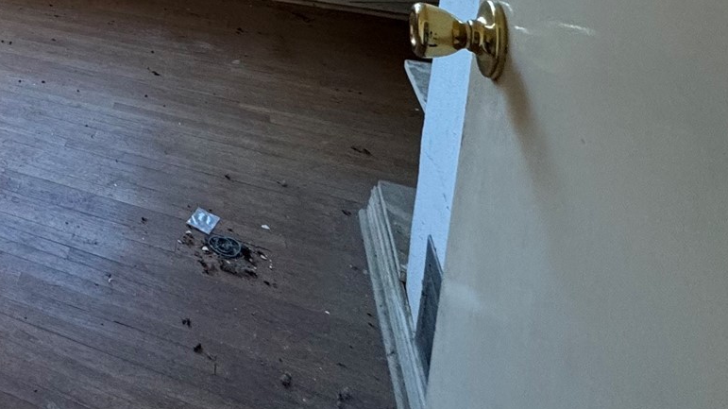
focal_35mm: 38
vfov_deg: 24.9
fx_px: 733
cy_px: -183
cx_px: -109
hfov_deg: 40.3
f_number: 2.2
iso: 200
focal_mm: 2.22
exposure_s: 1/99
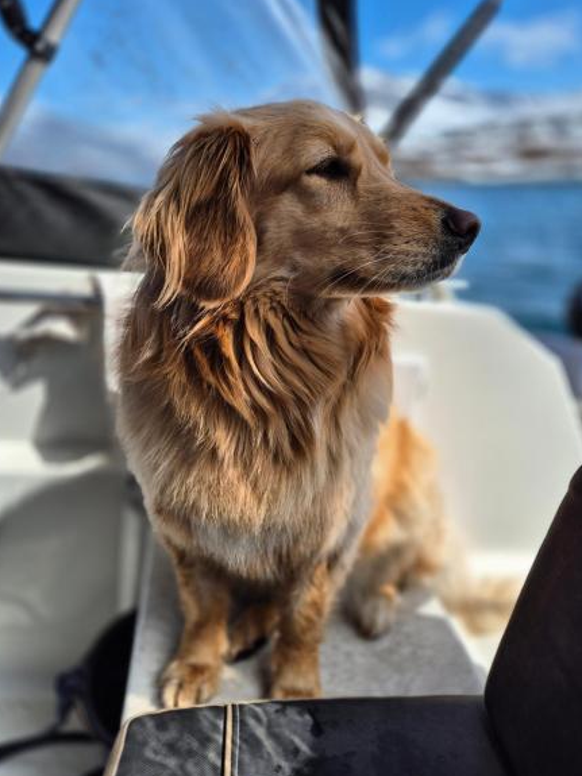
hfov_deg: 56.8
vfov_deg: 71.6
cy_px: 379
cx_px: 294
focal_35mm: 24
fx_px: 538
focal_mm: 5.4
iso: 25
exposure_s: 1/2216
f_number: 1.8
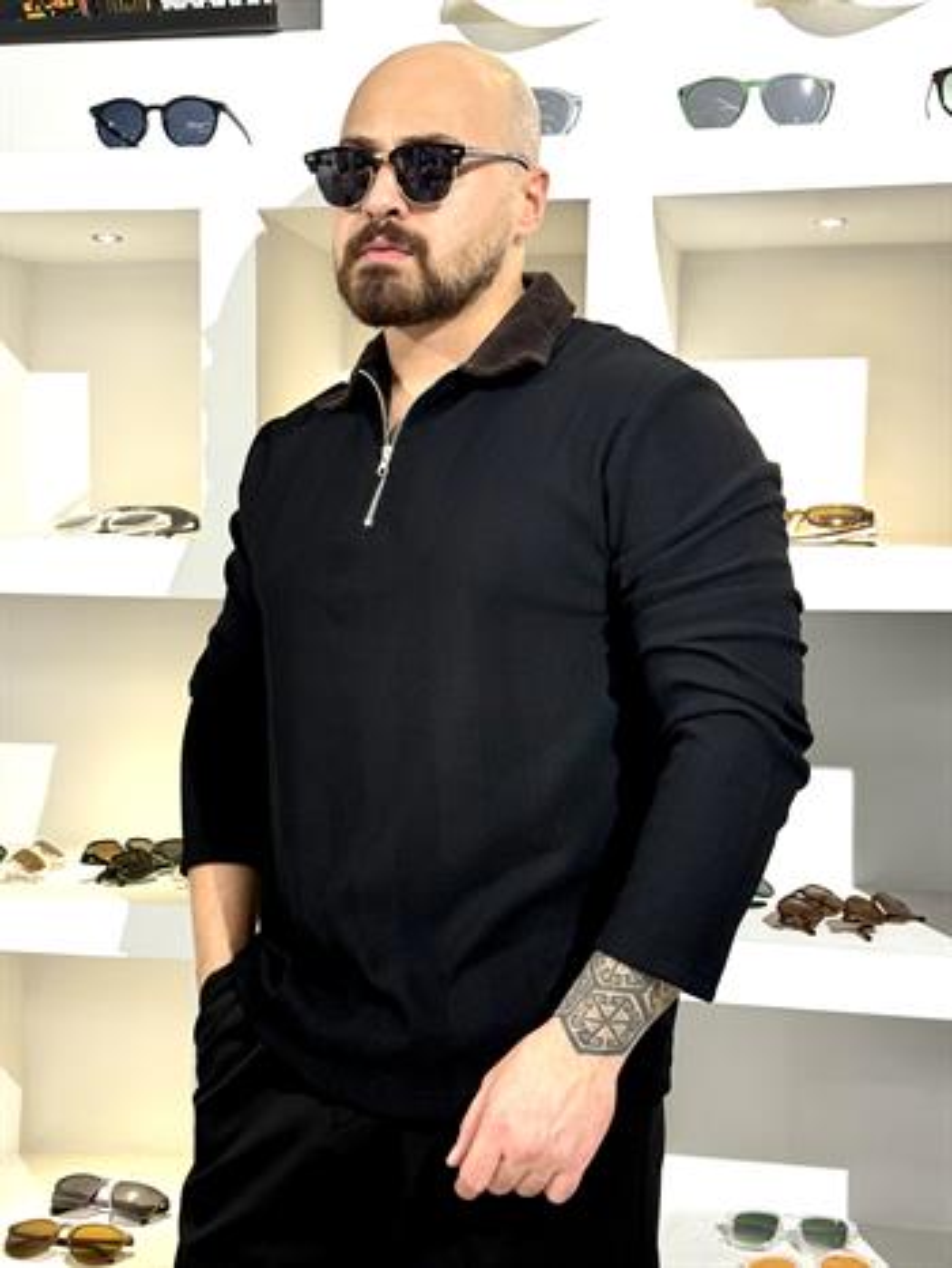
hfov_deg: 30.3
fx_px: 1759
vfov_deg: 39.6
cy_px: 634
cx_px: 476
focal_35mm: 48
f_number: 1.78
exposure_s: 1/100
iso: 125
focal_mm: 6.76
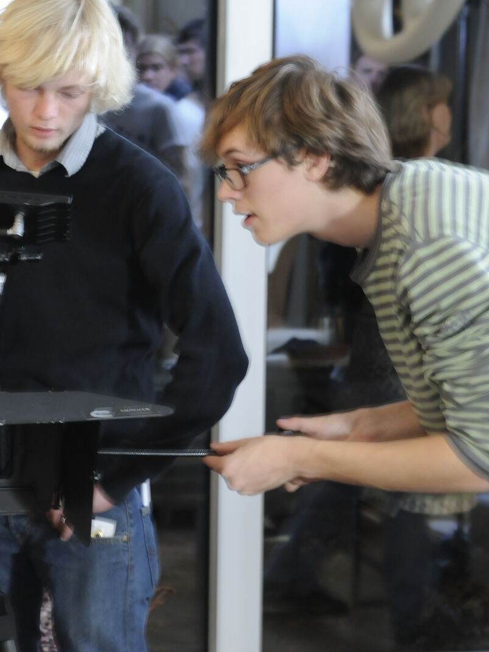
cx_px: -1
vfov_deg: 15.1
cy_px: 324
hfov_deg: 11.2
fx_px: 2467
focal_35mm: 131
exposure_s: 1/8
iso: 800
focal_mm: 60
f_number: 5
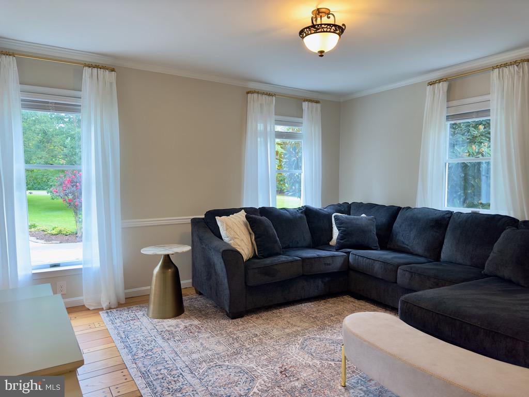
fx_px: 367
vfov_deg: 56.8
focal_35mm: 24
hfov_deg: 71.6
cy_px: 198
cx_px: 264
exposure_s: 1/60
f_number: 1.78
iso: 64
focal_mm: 6.86
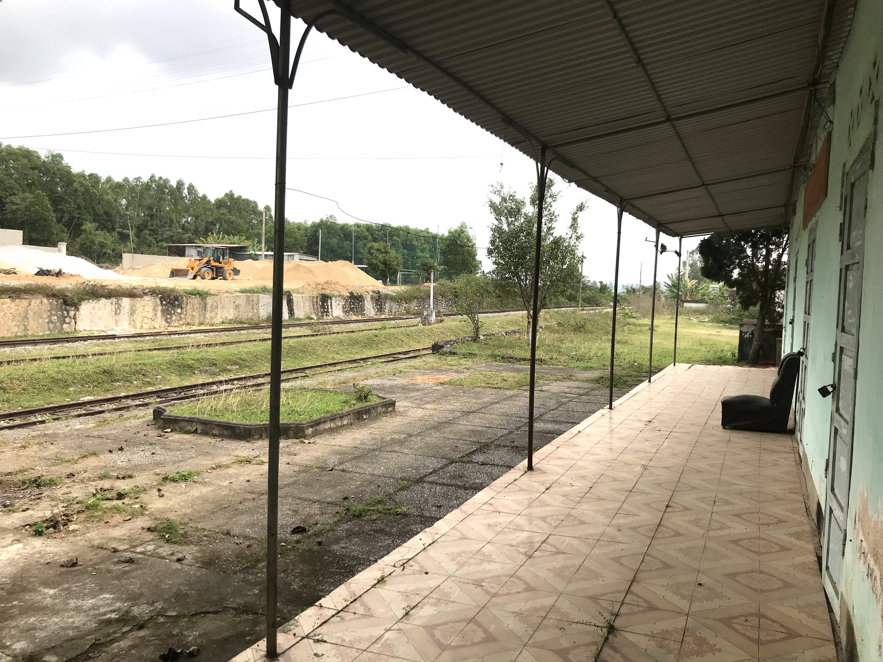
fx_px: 714
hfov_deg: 63.4
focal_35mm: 28
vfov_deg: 49.7
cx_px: 442
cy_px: 331
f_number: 1.8
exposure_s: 1/1709
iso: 20
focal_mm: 3.99
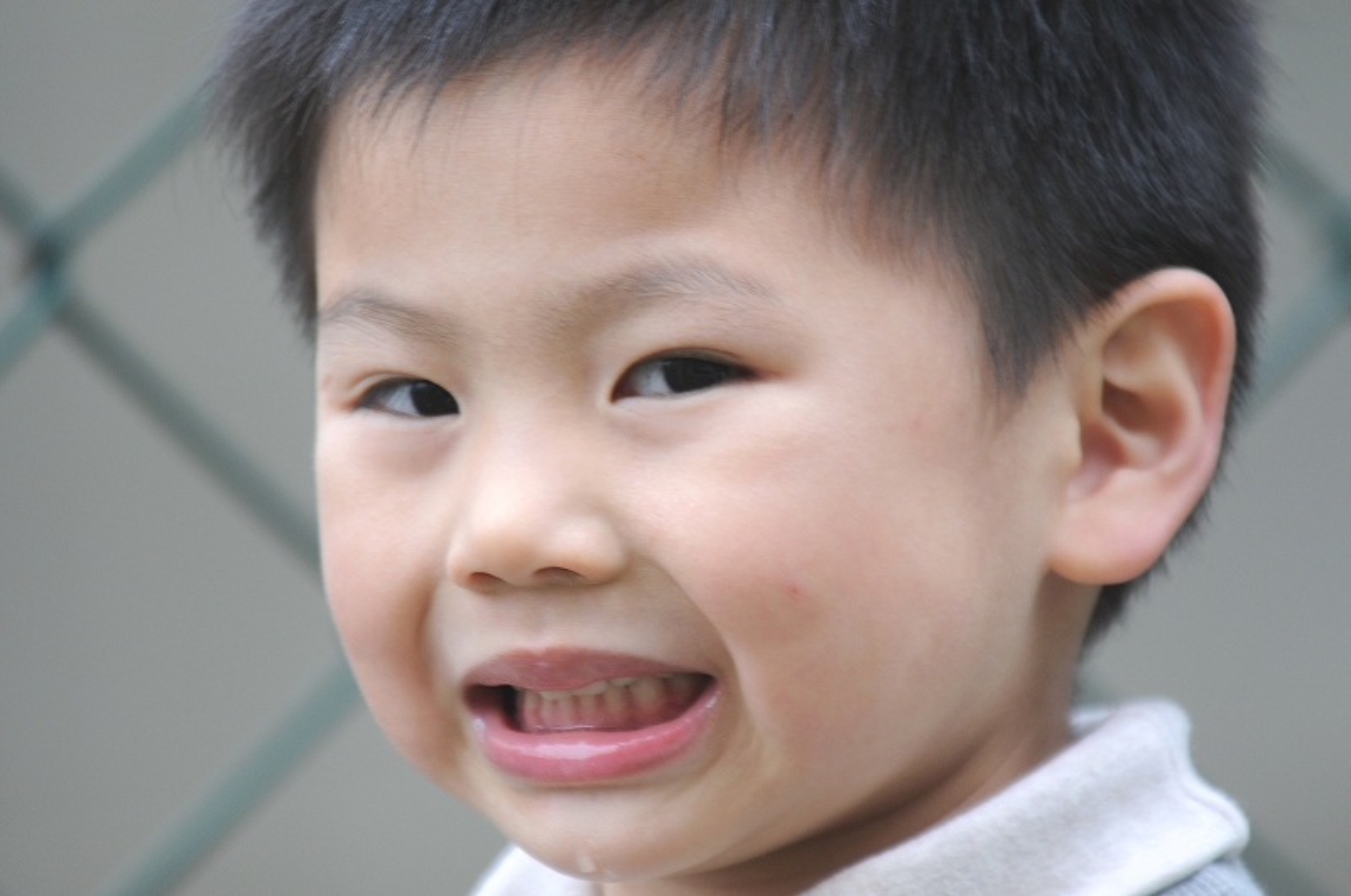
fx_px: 19112
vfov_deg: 2.7
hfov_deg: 4.0
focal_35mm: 510
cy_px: 448
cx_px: 676
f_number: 5.6
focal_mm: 340
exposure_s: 1/160
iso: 200
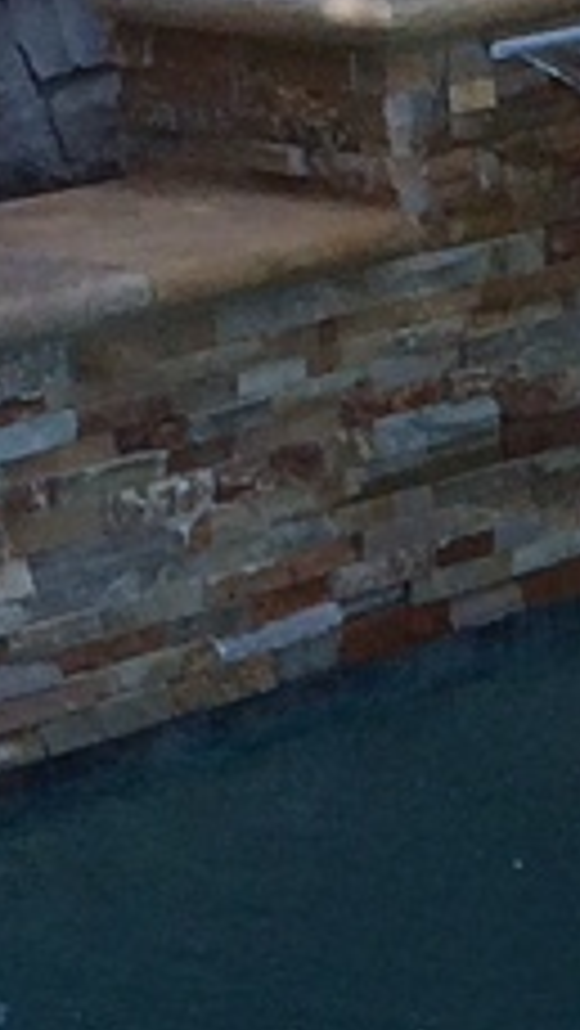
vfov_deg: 9.0
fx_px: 6145
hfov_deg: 5.2
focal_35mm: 225
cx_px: 1376
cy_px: 2100
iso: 32
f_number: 2.2
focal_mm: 4.15
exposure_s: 1/1208
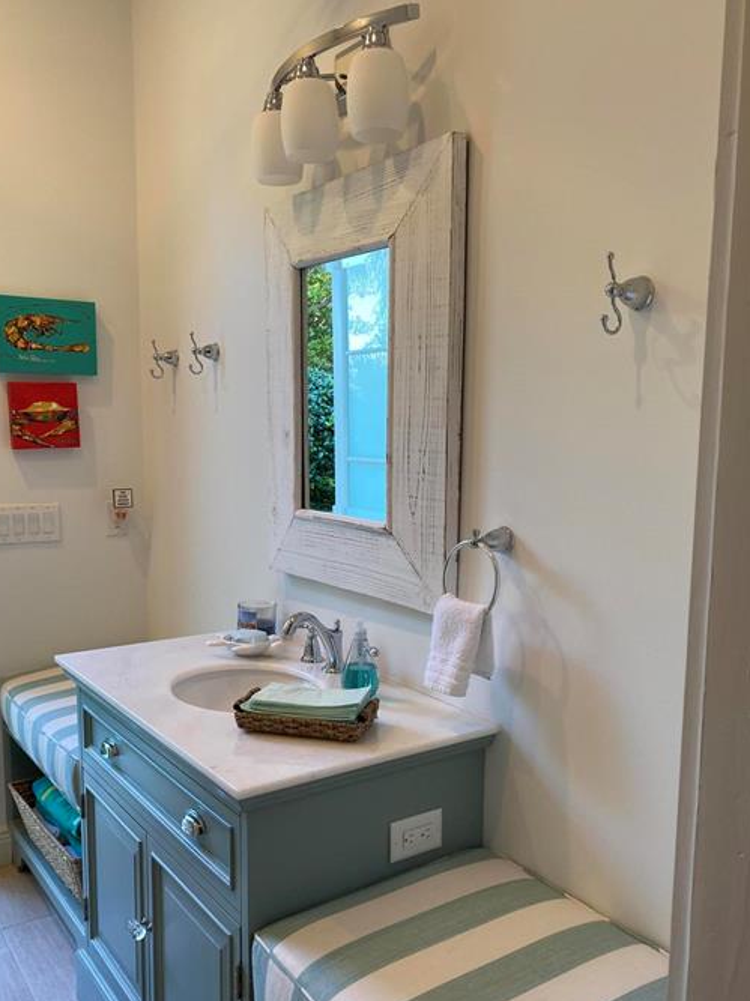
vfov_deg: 59.9
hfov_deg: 46.8
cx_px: 370
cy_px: 550
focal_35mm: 30
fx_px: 867
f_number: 1.8
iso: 125
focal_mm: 4.25
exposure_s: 1/120
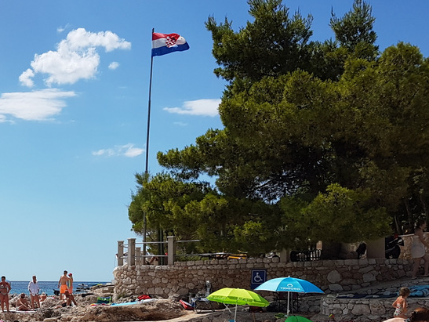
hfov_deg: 31.4
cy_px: 251
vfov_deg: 25.3
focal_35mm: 57
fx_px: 707
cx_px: 7
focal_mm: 4.2
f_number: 1.7
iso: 40
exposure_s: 1/3968
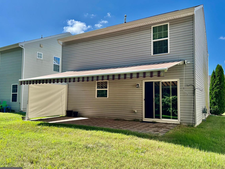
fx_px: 182
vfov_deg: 49.8
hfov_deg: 63.4
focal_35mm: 28
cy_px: 86
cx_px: 114
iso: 50
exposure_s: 1/2208
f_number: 1.5
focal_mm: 5.7
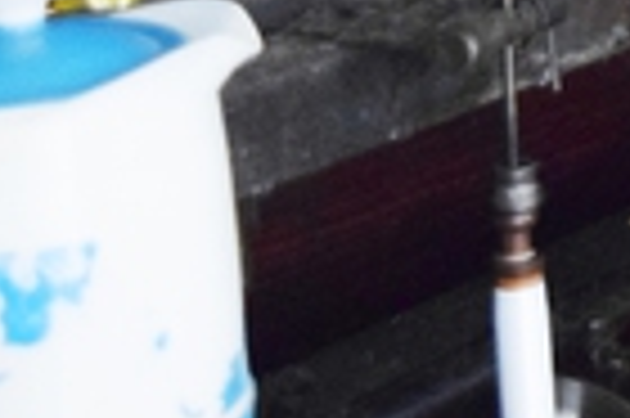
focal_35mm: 195
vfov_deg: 6.8
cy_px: -474
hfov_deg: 9.7
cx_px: 1354
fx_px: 3408
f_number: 4
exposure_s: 1/250
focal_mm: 26
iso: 3200
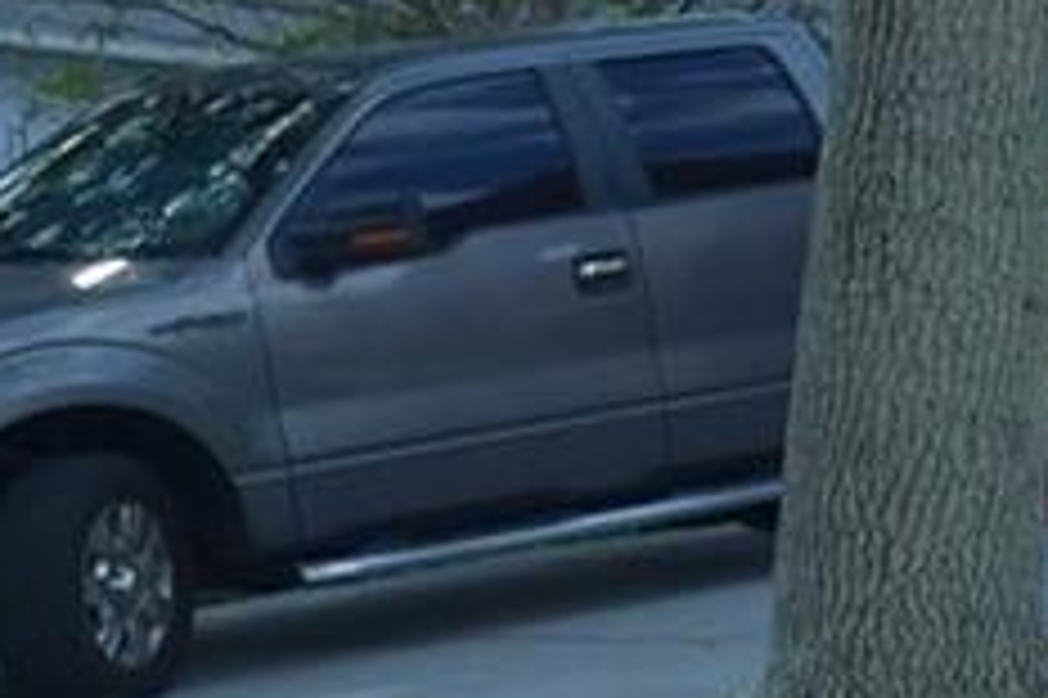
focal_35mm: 165
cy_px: 518
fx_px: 4800
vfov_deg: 8.3
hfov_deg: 9.5
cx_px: 3198
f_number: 2.5
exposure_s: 1/100
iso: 80
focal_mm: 4.7
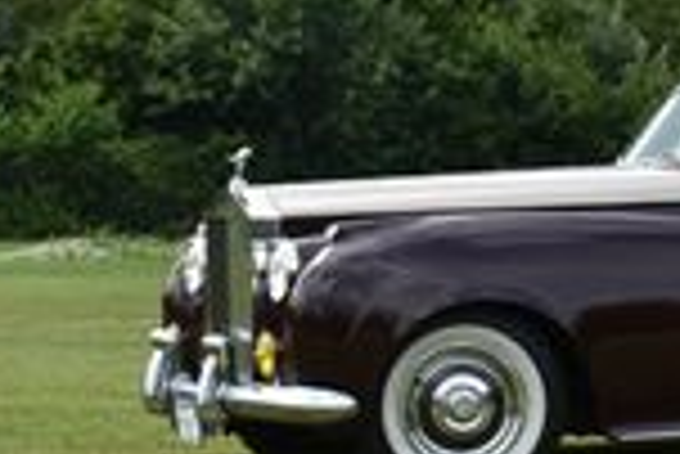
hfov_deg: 13.1
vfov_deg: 9.0
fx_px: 2893
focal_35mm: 153
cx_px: 806
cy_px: 162
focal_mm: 24
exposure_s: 1/500
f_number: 8
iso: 200
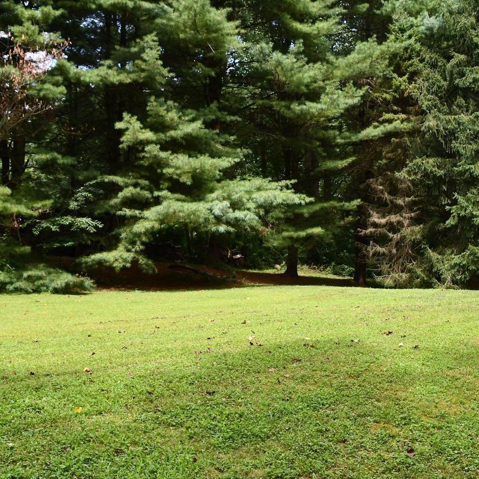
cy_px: 225
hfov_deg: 42.7
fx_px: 611
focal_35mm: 39
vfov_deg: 42.8
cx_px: 279
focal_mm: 18
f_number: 11
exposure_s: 1/500
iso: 1250
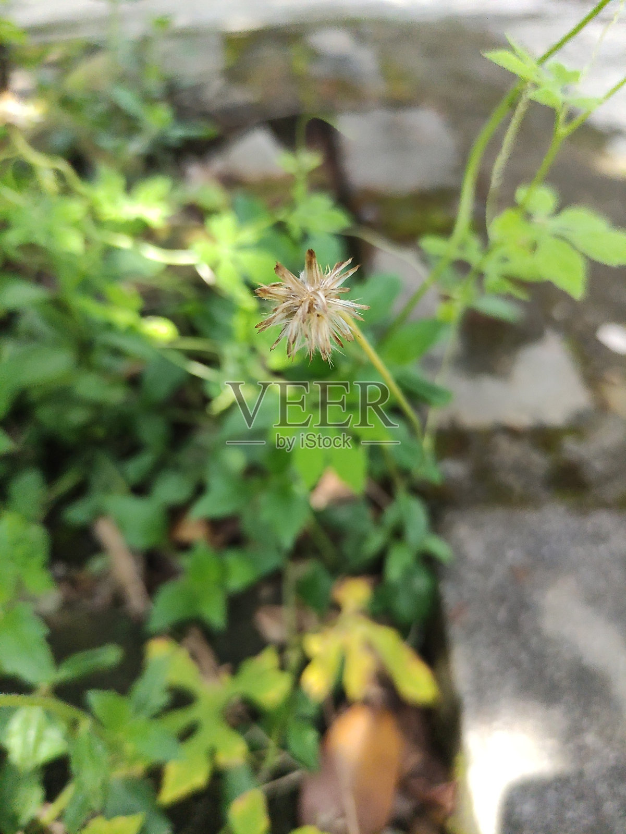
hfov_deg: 54.9
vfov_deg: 69.4
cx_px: 313
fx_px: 602
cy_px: 417
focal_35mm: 25
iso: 4000
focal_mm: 5.43
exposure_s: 1/11760
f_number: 1.89
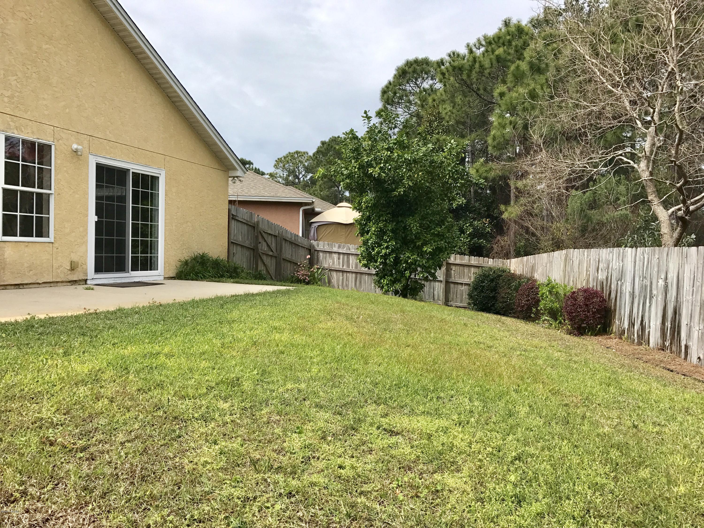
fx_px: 569
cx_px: 352
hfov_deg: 63.4
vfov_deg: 49.7
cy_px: 264
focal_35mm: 28
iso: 20
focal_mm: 3.99
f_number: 1.8
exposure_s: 1/2227
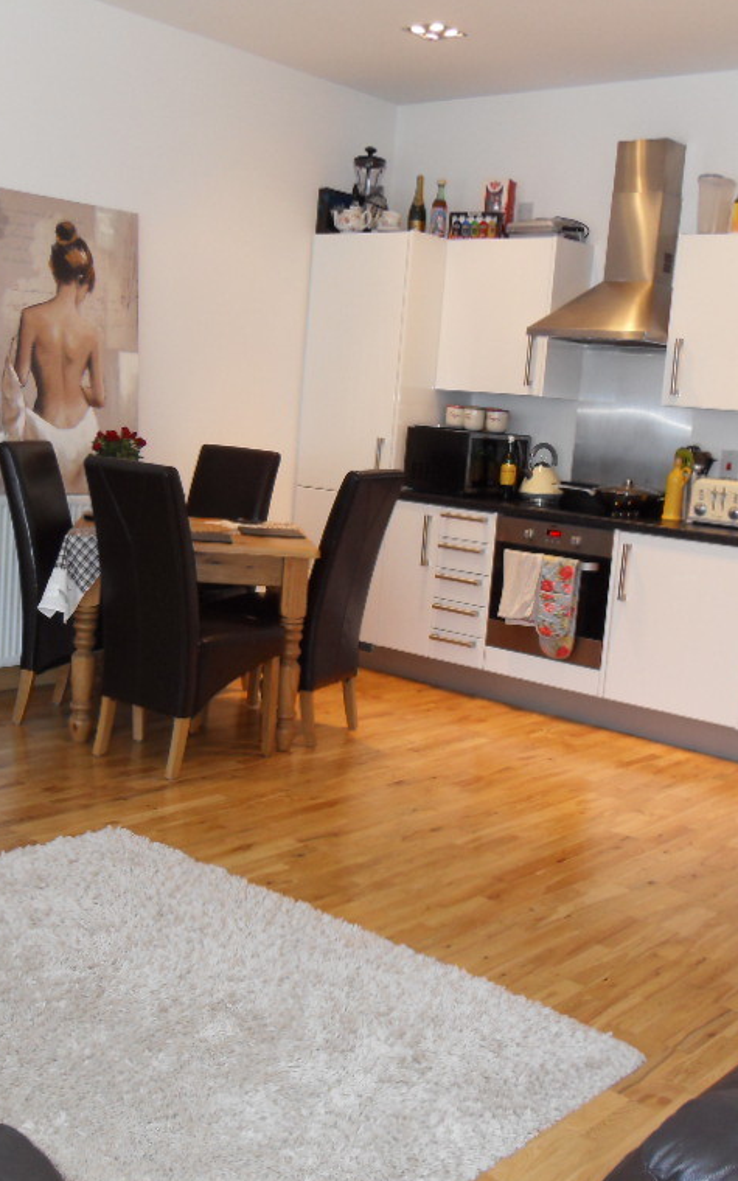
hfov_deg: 32.0
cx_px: 353
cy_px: 590
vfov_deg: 49.3
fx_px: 1287
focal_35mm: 40
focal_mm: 6
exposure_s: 1/45
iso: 200
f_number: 2.8
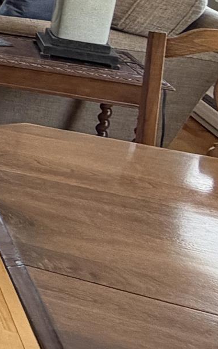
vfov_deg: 24.6
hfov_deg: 8.2
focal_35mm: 75
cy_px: -83
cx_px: -658
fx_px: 713
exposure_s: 1/120
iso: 160
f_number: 2.2
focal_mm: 2.22
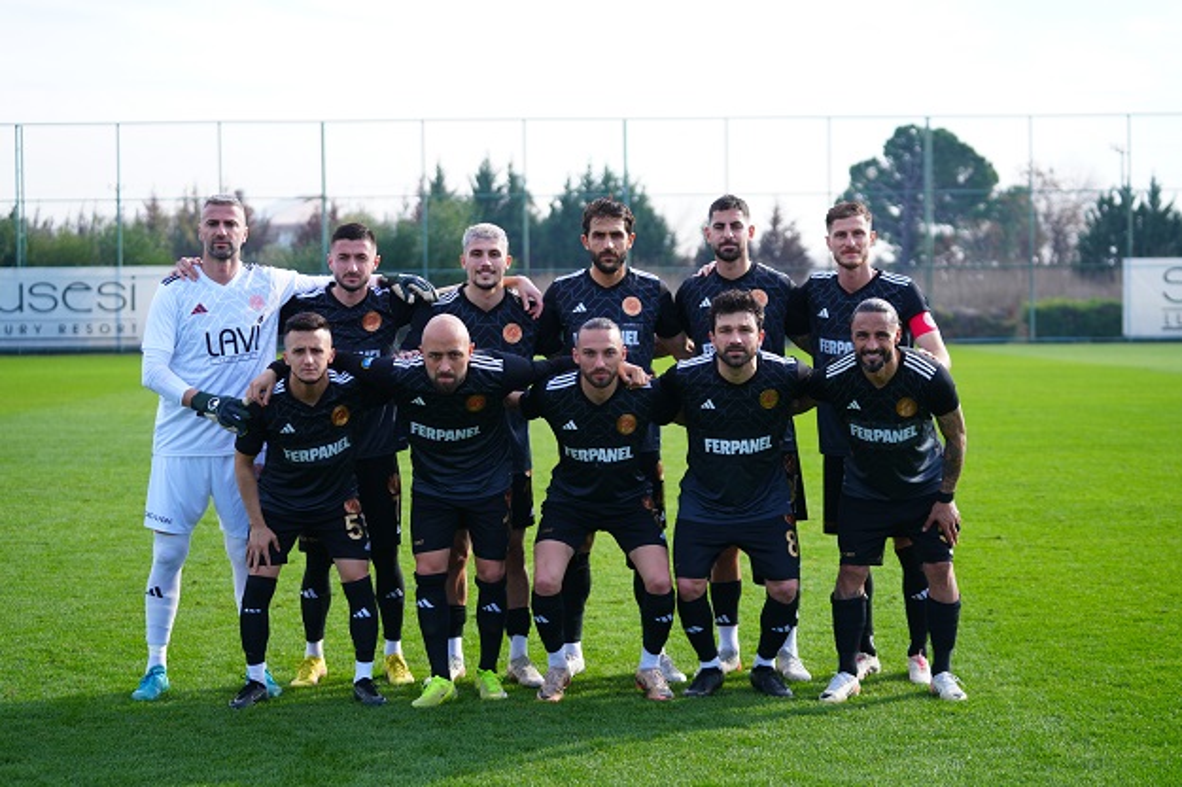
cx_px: 591
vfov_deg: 19.4
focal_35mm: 70
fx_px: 2297
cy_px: 394
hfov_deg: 28.9
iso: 160
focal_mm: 70
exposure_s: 1/800
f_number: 2.8
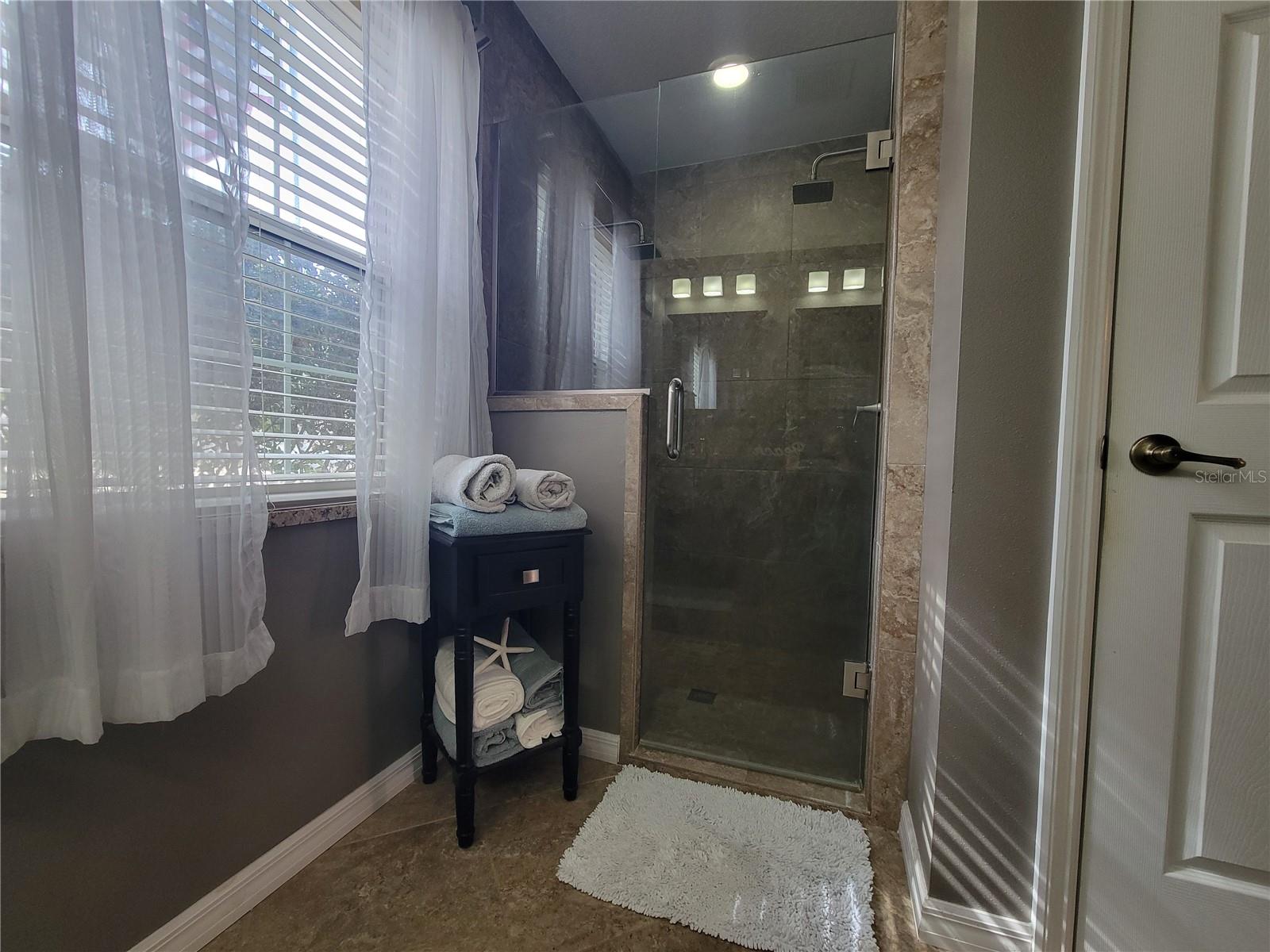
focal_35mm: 13
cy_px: 476
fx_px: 477
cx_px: 635
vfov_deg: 89.9
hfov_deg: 106.2
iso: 200
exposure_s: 1/60
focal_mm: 2.2
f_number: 2.2
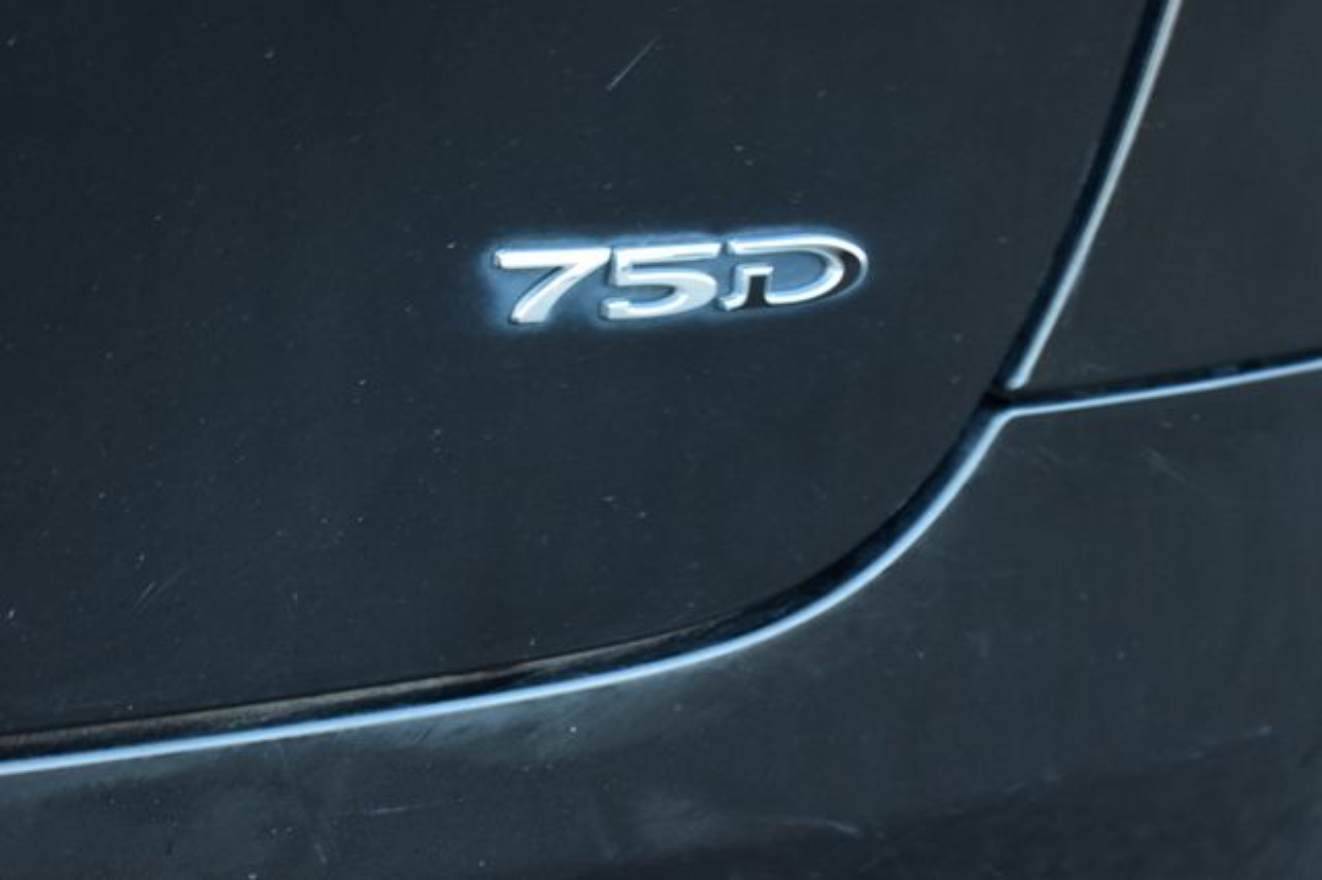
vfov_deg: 16.5
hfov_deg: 24.6
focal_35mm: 82
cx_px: 661
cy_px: 440
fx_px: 3028
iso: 1600
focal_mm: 55
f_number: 5.6
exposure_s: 1/13
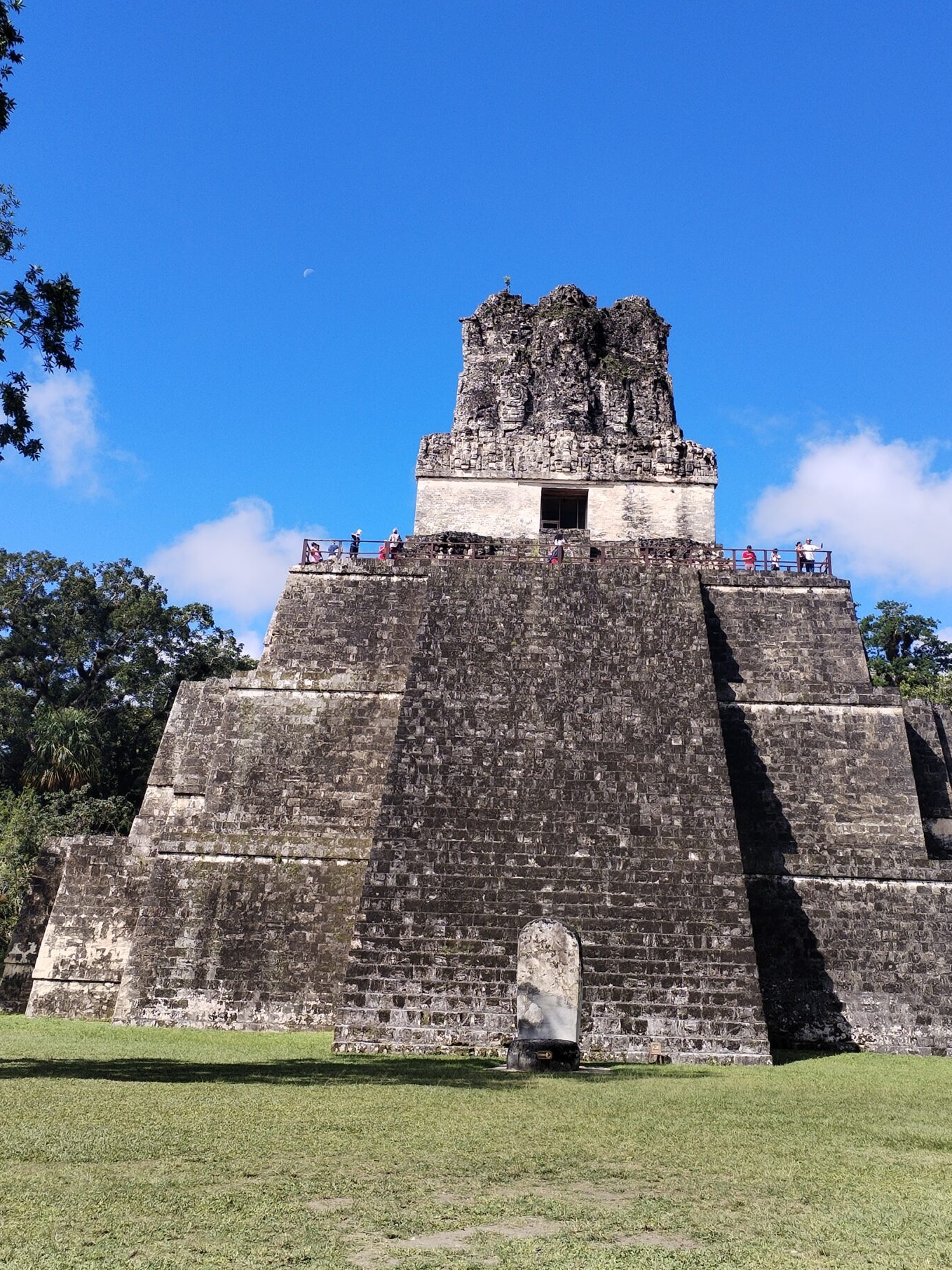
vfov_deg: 45.7
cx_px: 519
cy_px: 560
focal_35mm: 41
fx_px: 1504
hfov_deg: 35.1
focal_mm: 4.75
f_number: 1.8
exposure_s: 1/1442
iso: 100
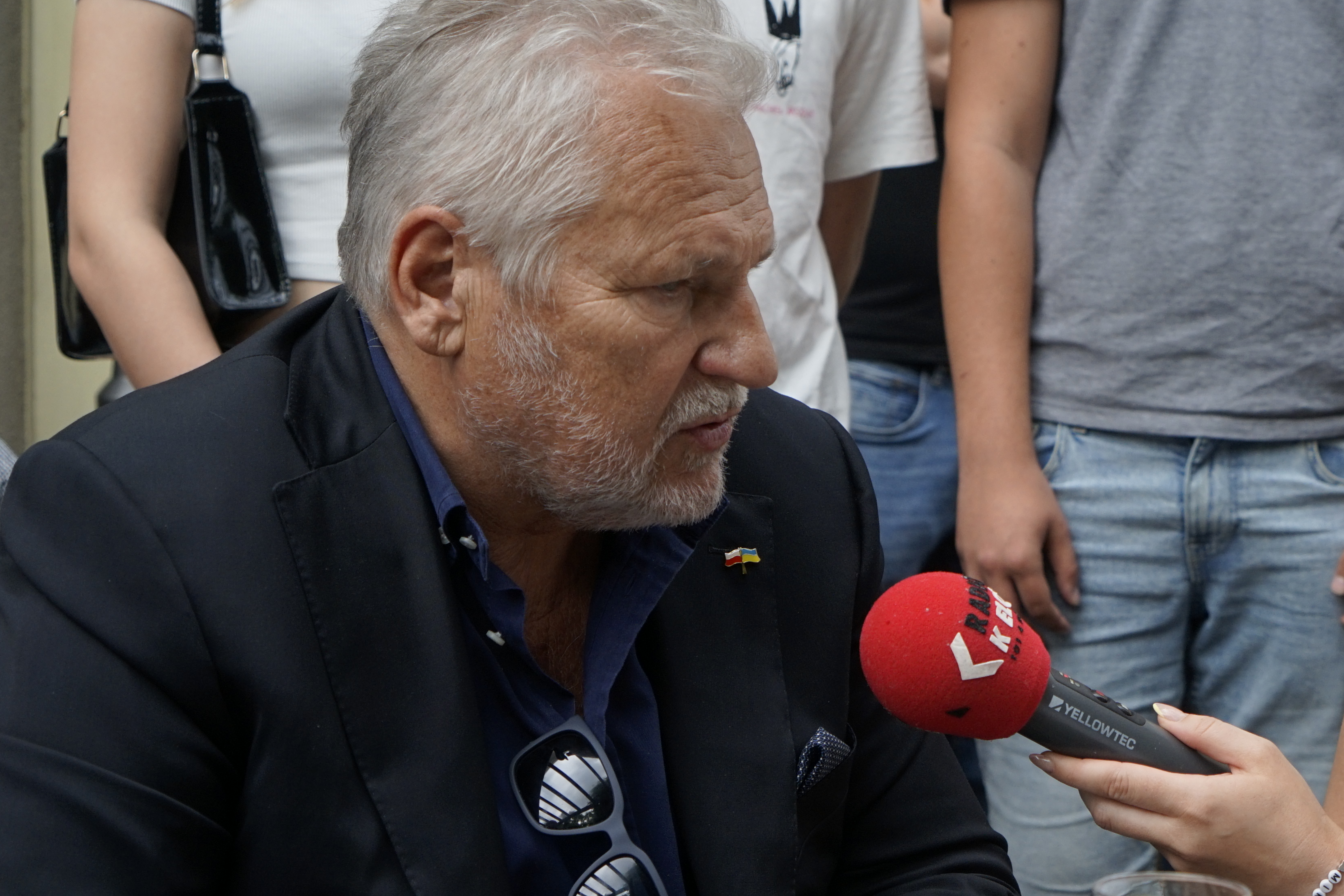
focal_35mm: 76
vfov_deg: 17.9
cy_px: 616
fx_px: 2837
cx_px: 1012
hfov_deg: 26.3
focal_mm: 42
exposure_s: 1/160
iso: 320
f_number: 4
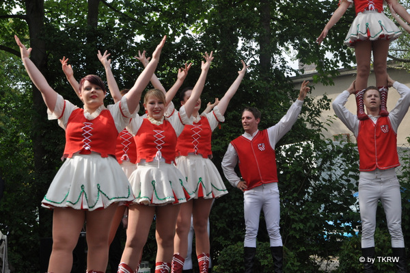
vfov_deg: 25.7
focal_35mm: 52
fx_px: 597
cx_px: 205
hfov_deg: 37.9
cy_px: 136
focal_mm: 35
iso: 400
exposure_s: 1/1000
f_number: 4
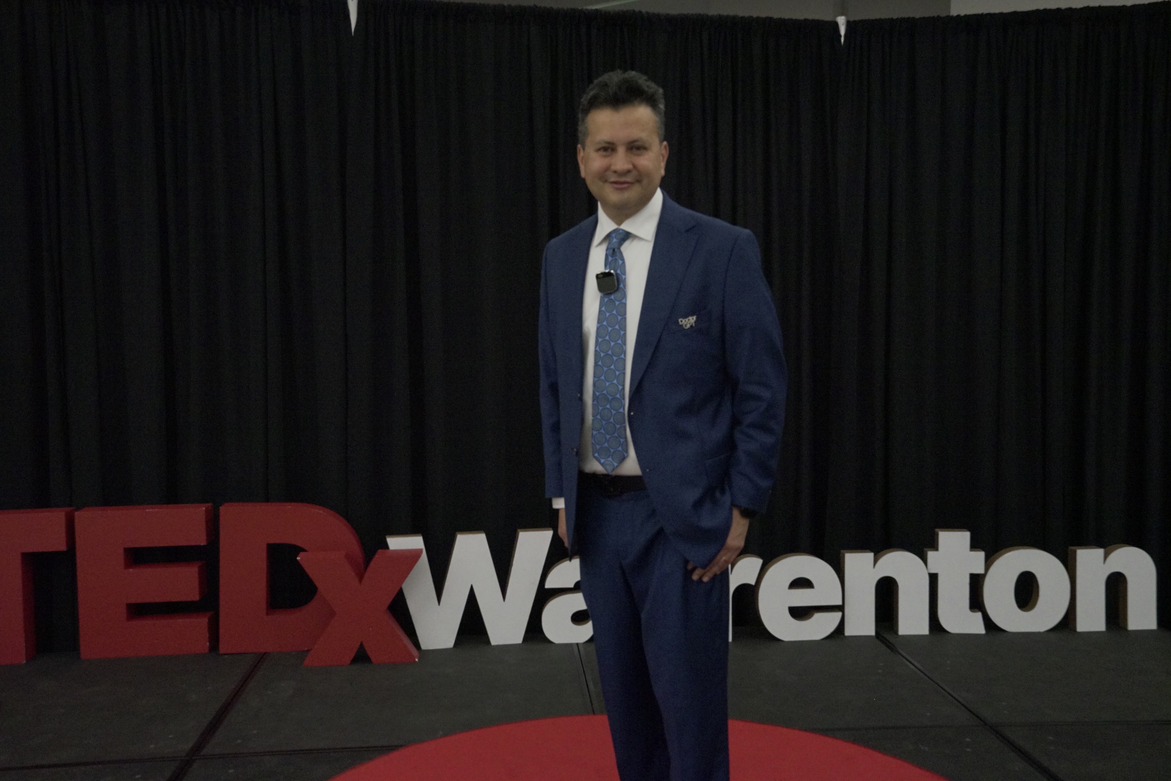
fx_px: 1138
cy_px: 390
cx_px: 586
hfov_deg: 54.4
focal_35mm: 35
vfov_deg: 37.9
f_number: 11
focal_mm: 35
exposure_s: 1/125
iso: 6400
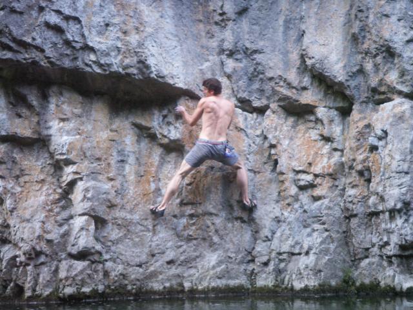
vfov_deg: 13.3
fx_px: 1324
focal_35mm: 111
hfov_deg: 17.7
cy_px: 155
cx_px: 206
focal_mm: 23.1
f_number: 3.8
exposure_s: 1/25
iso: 160
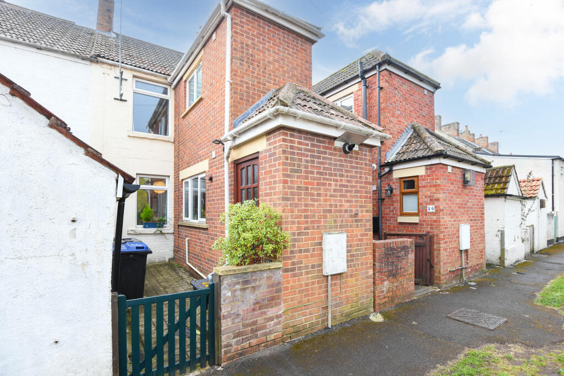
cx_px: 282
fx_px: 251
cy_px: 188
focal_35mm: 16
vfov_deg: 73.8
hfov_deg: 96.7
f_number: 6.3
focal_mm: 16
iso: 640
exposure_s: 1/200
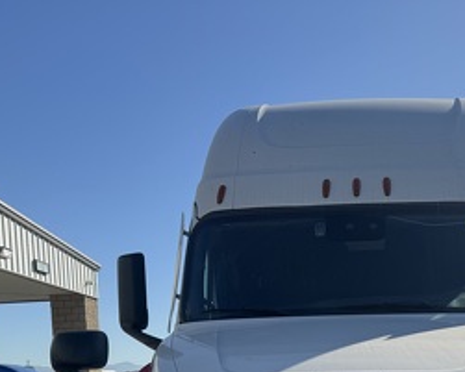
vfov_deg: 25.1
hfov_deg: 32.8
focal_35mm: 56
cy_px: 415
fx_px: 771
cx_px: 356
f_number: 1.78
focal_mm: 6.76
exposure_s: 1/5348
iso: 80
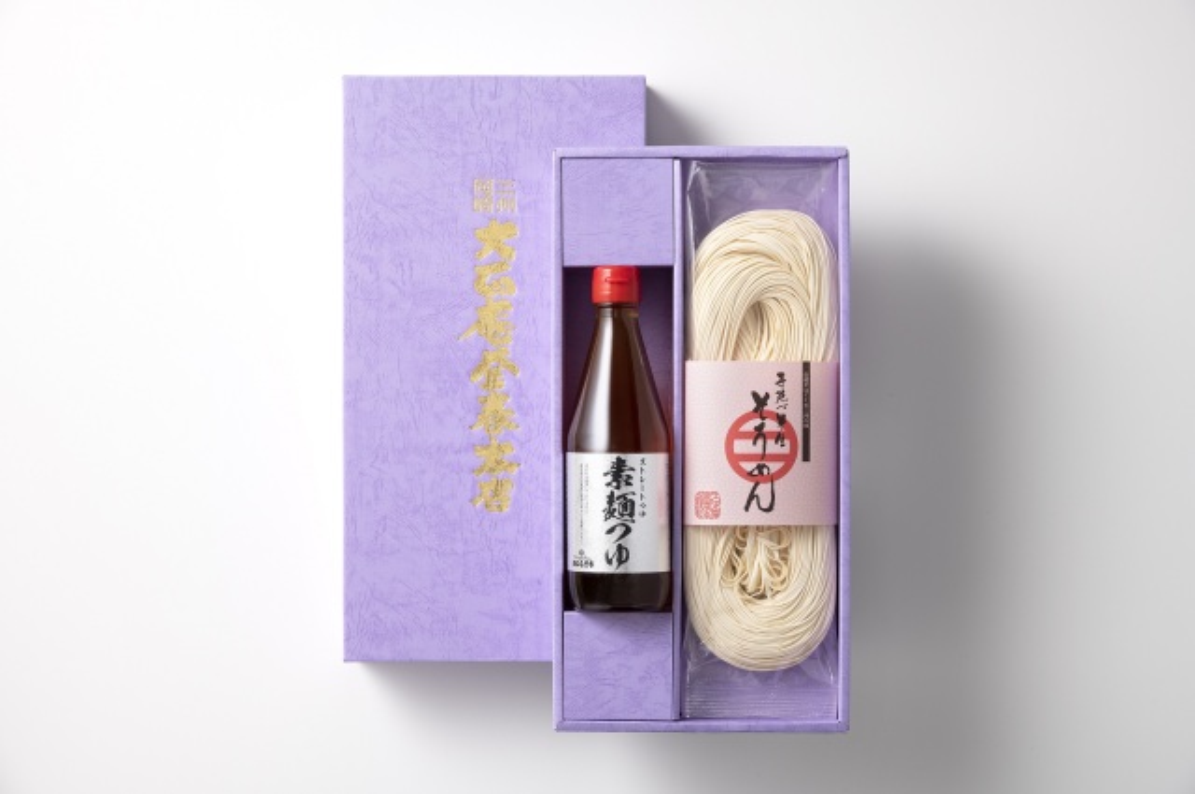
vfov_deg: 13.9
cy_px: 397
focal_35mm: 98
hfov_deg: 20.8
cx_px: 598
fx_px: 3249
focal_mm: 98
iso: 100
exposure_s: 1/125
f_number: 11
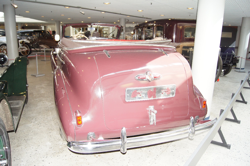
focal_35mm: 27
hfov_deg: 67.4
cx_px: 125
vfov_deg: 47.9
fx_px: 187
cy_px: 83
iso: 400
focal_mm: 18
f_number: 3.5
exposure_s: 1/160
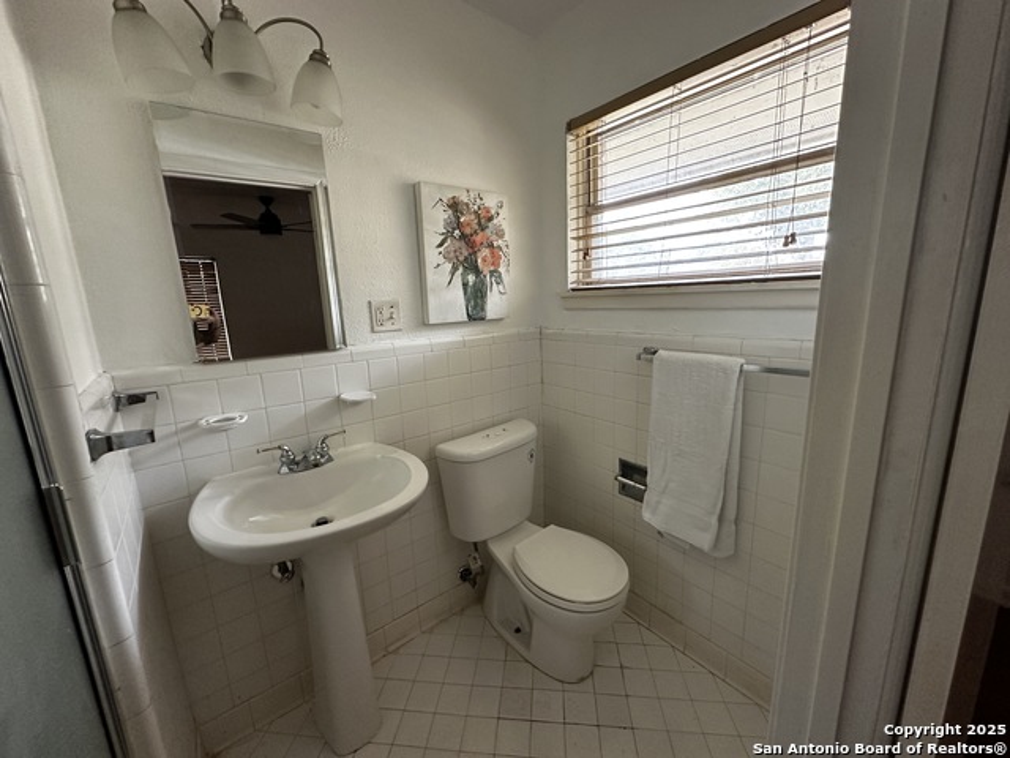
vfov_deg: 85.7
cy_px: 379
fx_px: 408
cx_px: 505
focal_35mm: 14
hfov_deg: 102.1
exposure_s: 1/78
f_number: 2.2
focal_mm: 2.22
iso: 320
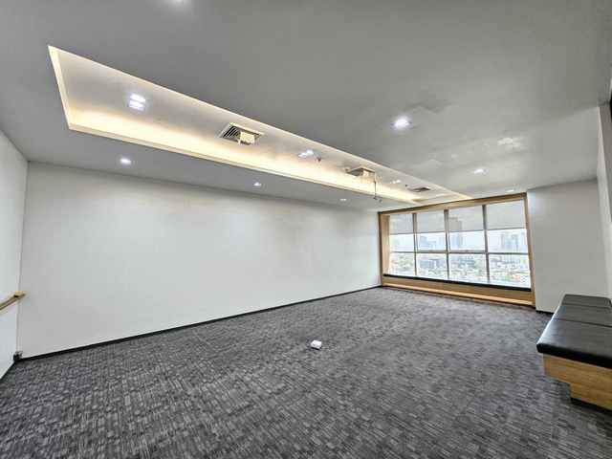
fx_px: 230
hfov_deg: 106.2
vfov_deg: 89.9
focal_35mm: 13
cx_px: 306
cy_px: 230
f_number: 2.2
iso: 200
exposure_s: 1/50
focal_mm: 1.74
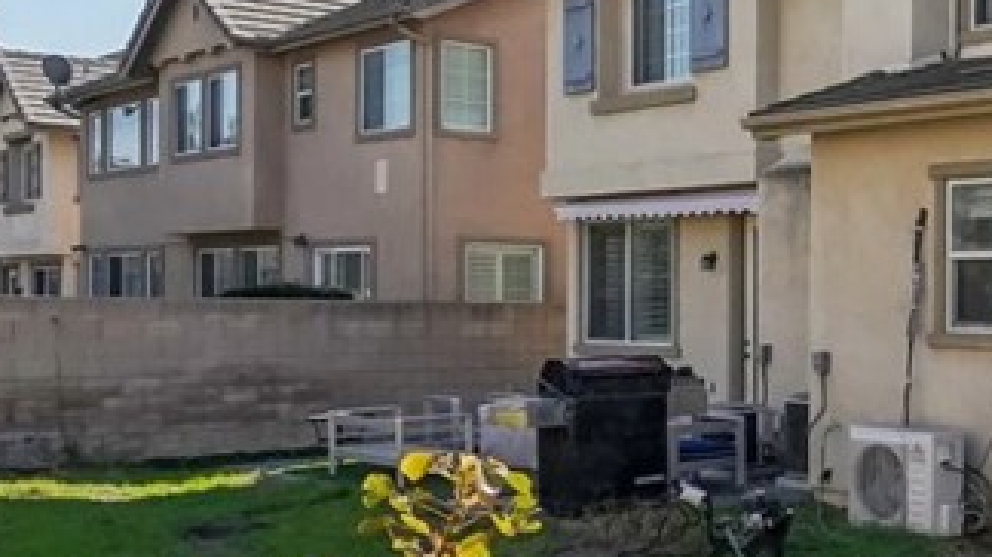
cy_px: 129
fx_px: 1394
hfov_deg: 35.9
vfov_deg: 22.4
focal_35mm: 53
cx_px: 961
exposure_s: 1/4000
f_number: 9.5
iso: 3200
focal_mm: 16
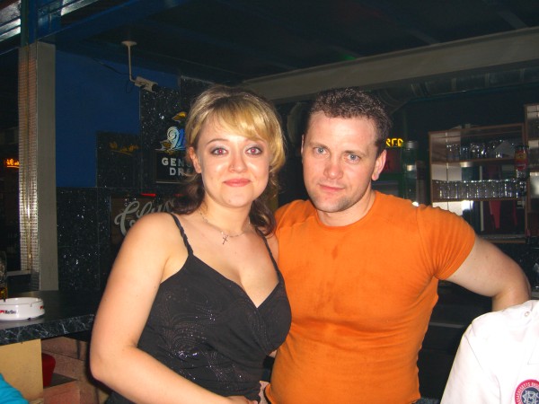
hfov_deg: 49.0
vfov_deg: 37.7
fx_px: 592
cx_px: 270
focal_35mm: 38
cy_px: 202
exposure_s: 1/60
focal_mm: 7.9
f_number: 2.8
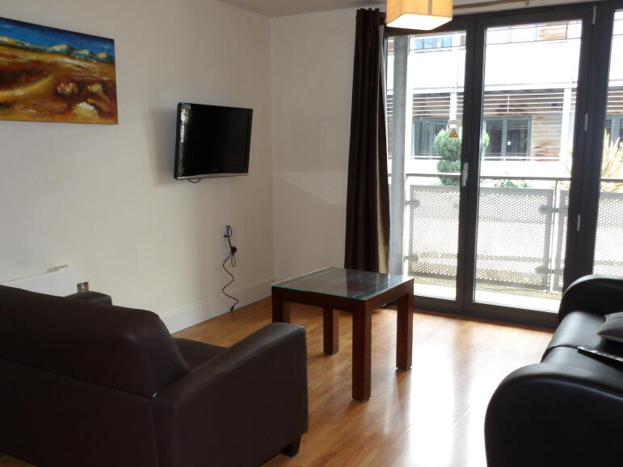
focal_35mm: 32
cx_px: 337
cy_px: 251
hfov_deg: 56.7
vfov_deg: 44.1
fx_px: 576
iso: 170
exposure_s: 1/30
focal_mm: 4.3
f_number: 4.1
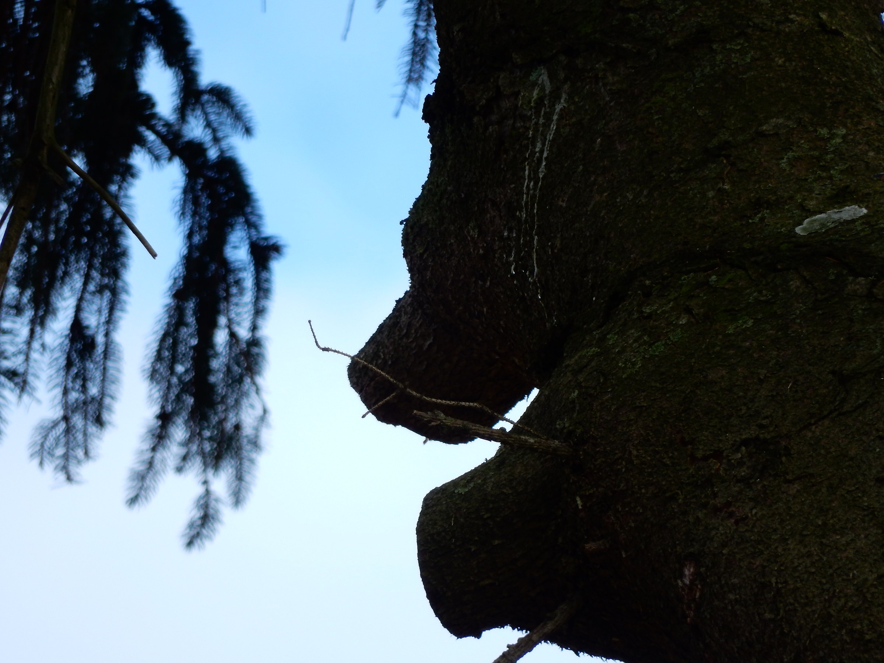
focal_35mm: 750
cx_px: 442
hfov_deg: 2.6
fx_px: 19153
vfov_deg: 2.0
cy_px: 332
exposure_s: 1/160
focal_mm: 135
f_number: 6.4
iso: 125
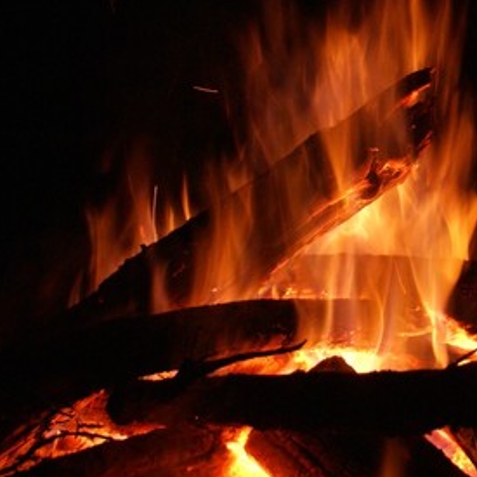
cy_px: 116
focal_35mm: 89
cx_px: 376
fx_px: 1388
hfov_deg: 19.3
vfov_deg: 19.4
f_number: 5
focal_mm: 30
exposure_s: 1/30
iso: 400
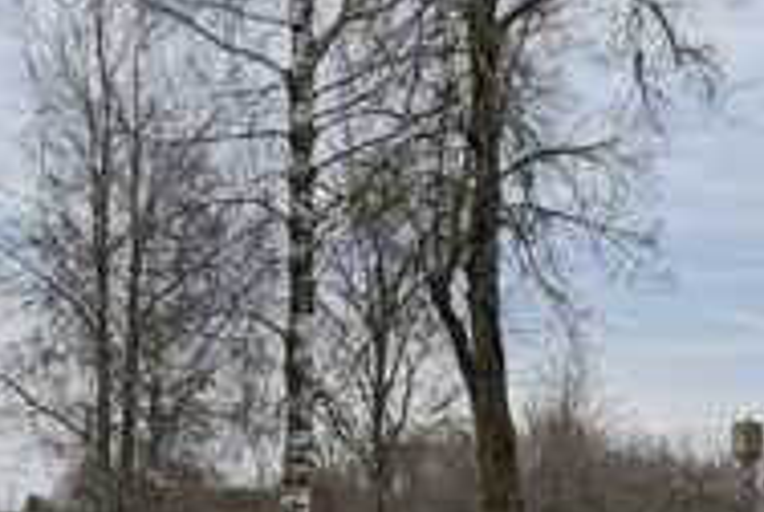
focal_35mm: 130
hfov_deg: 15.3
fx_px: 2763
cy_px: 630
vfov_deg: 10.4
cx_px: 866
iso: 32
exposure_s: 1/180
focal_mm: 6.3
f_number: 1.7
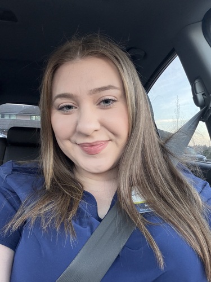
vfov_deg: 60.0
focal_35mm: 30
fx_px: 244
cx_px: 106
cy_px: 141
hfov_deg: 46.8
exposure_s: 1/60
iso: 160
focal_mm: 2.71
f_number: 1.9
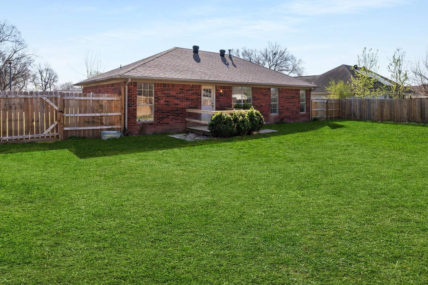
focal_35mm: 22
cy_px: 97
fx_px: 262
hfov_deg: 77.8
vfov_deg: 56.1
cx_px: 254
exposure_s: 1/800
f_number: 9
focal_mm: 10
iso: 200
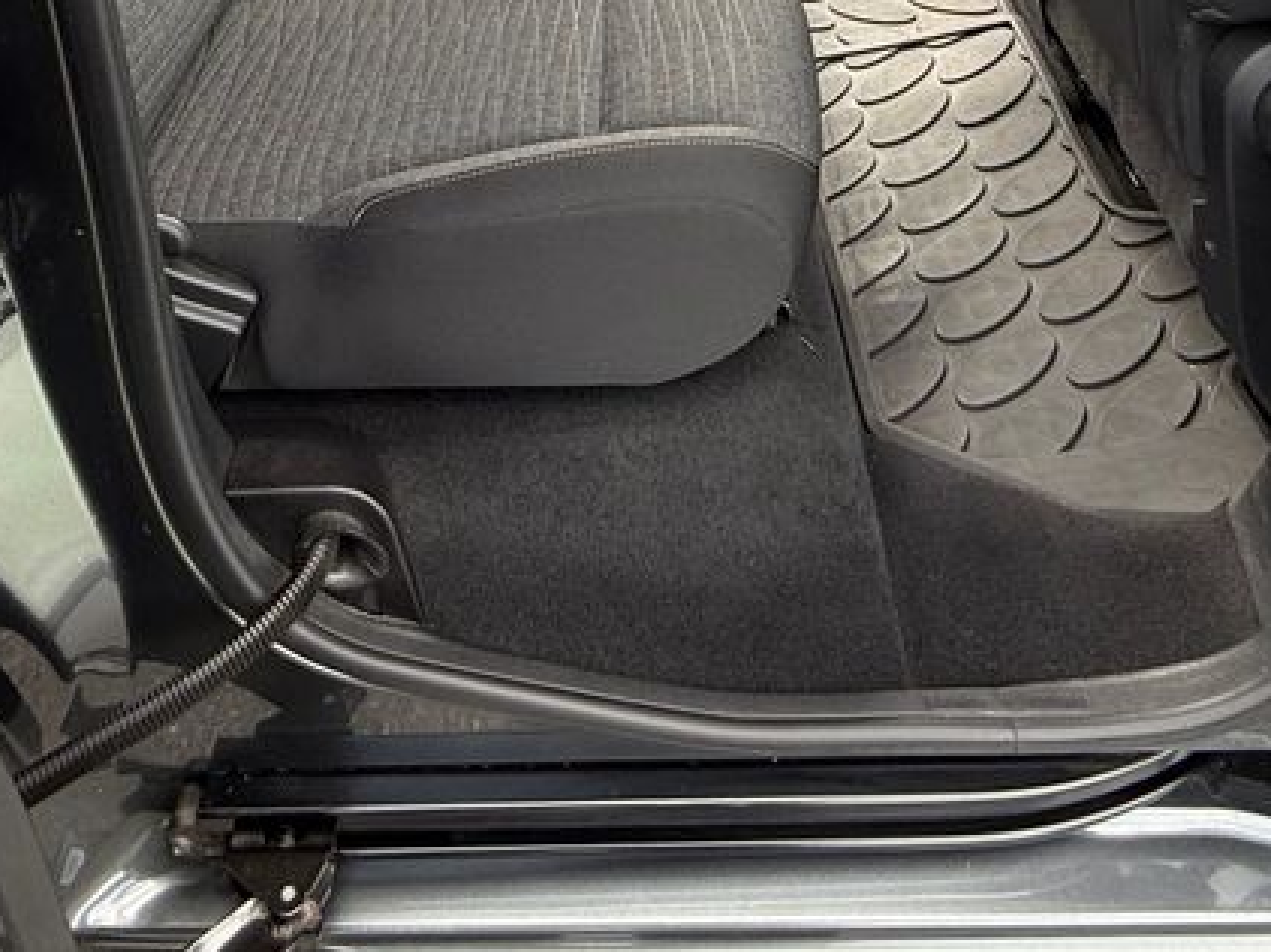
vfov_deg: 34.2
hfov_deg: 54.0
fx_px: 1248
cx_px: 657
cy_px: -169
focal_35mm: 34
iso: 64
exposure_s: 1/135
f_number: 2.2
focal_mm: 2.22
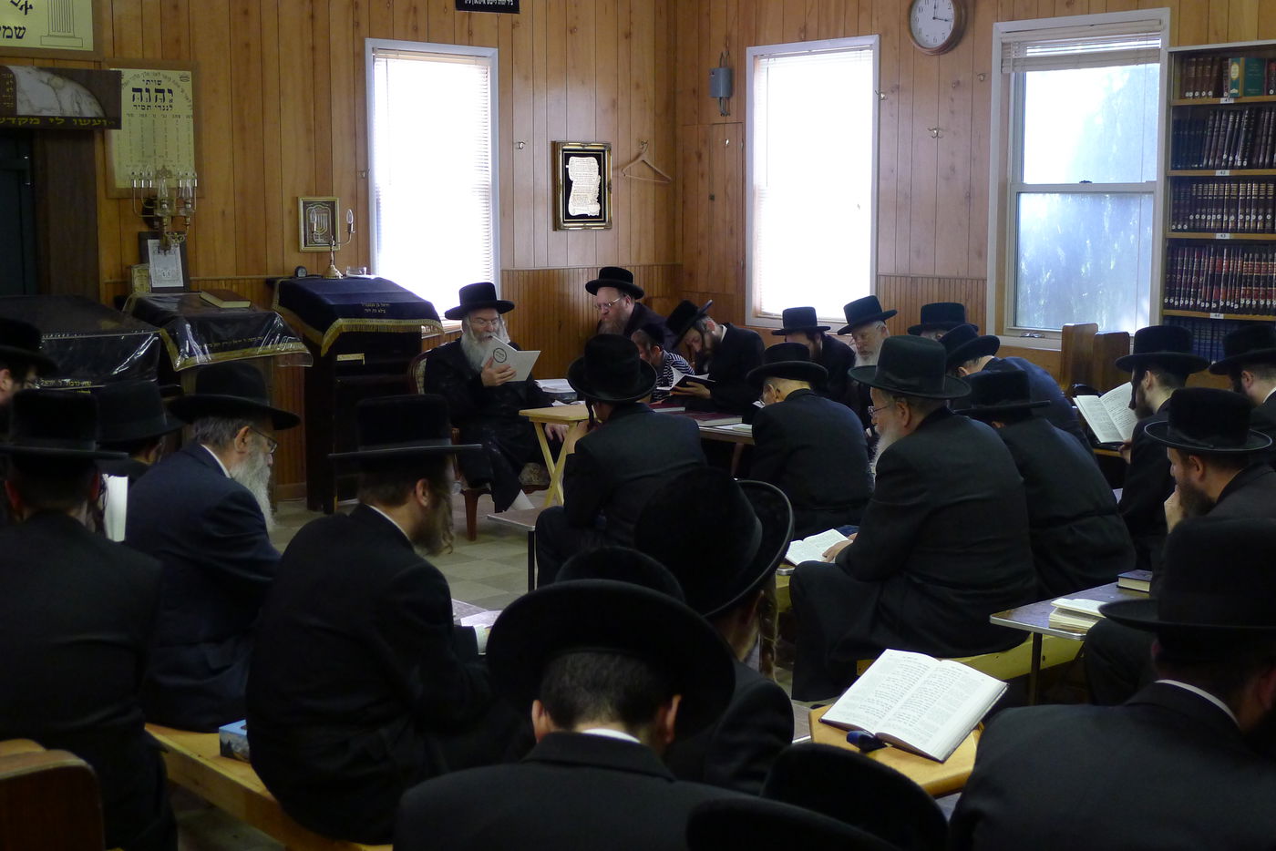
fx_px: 1666
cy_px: 426
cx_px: 638
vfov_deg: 28.7
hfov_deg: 41.9
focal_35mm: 47
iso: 400
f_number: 2.6
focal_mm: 10
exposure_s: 1/50
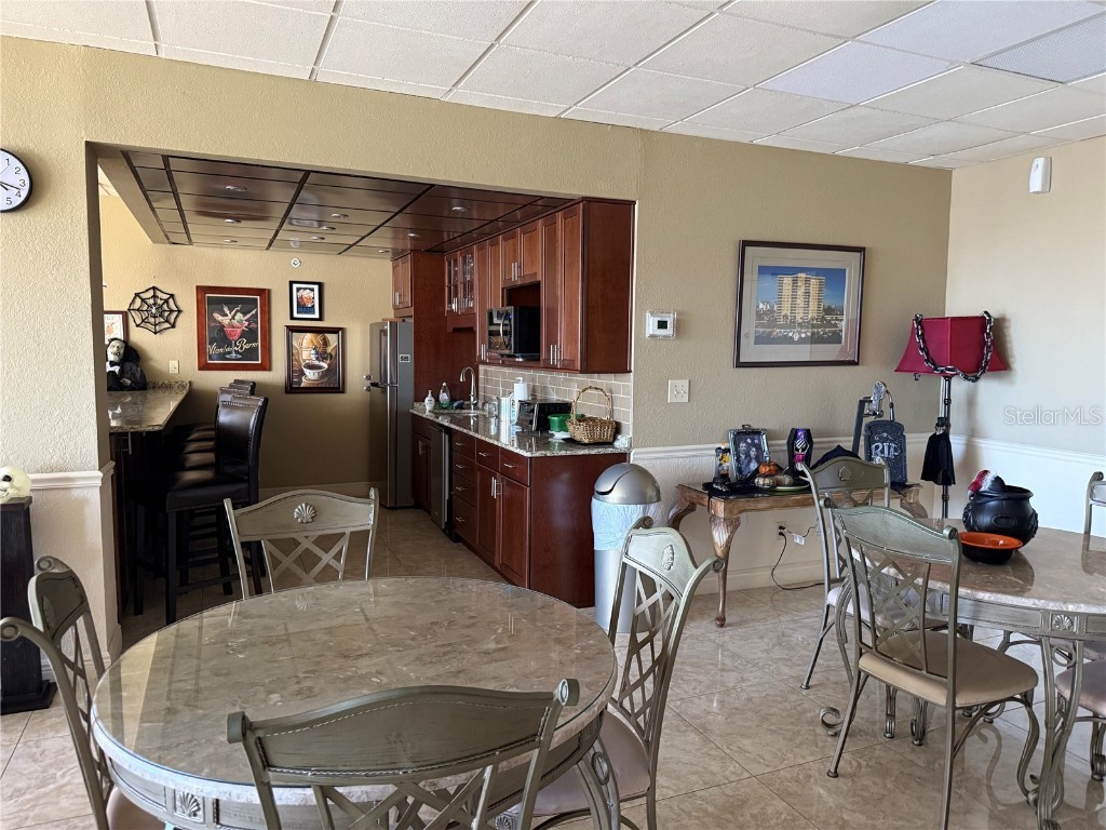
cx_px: 553
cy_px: 415
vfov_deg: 56.8
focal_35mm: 24
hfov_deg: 71.6
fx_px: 767
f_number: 1.78
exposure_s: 1/60
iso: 400
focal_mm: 6.76
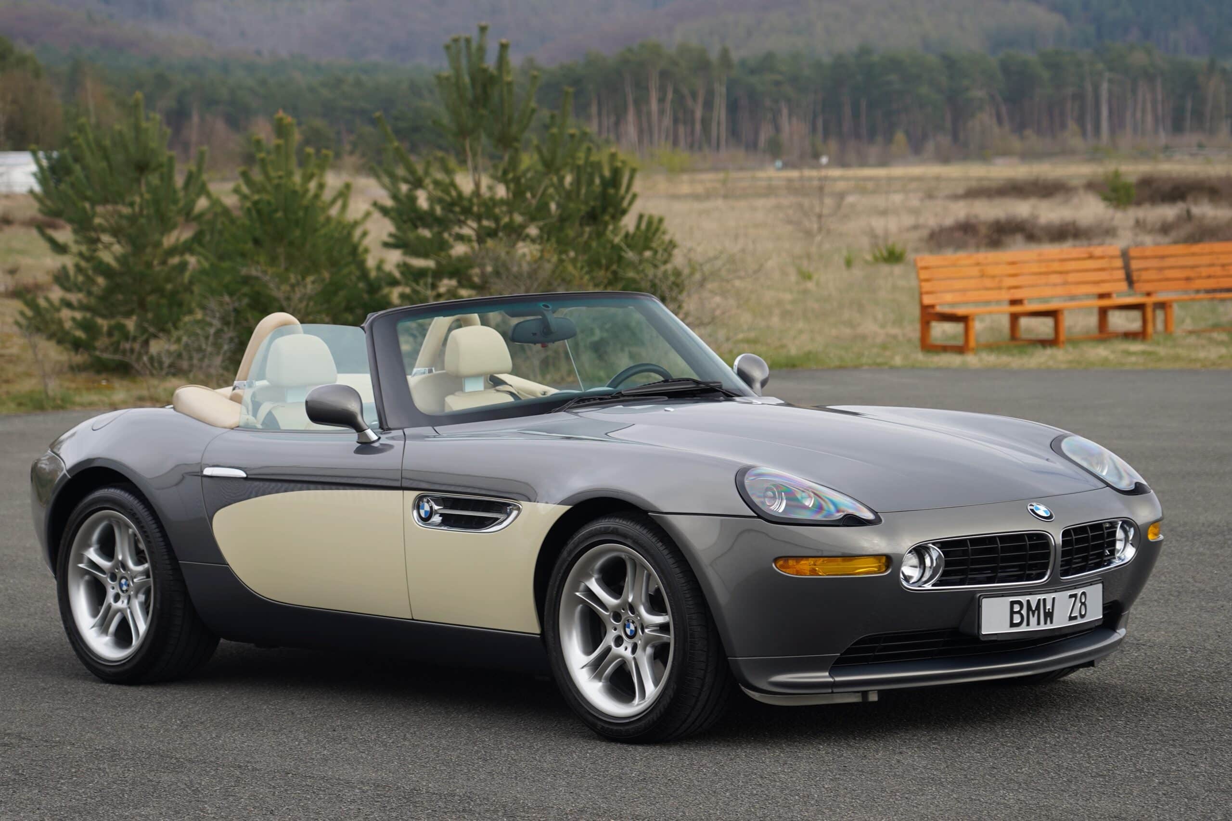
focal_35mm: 118
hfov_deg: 17.3
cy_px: 410
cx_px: 616
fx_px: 4038
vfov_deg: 11.6
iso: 100
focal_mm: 79
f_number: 4.5
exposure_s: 1/200
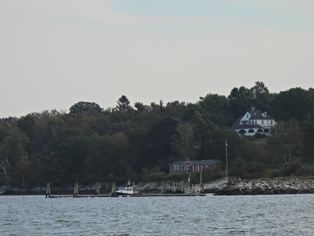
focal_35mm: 240
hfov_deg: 8.2
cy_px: 118
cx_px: 157
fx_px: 2177
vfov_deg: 6.2
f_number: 4.5
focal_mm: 42.8
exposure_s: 1/800
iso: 100
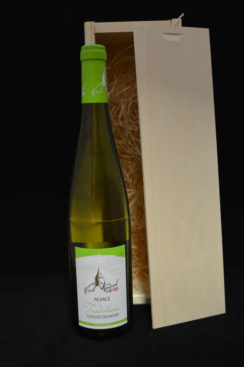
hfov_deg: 31.8
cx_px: 122
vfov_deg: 46.4
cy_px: 184
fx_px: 428
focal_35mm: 42
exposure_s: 1/15
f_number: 4.2
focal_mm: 28
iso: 720
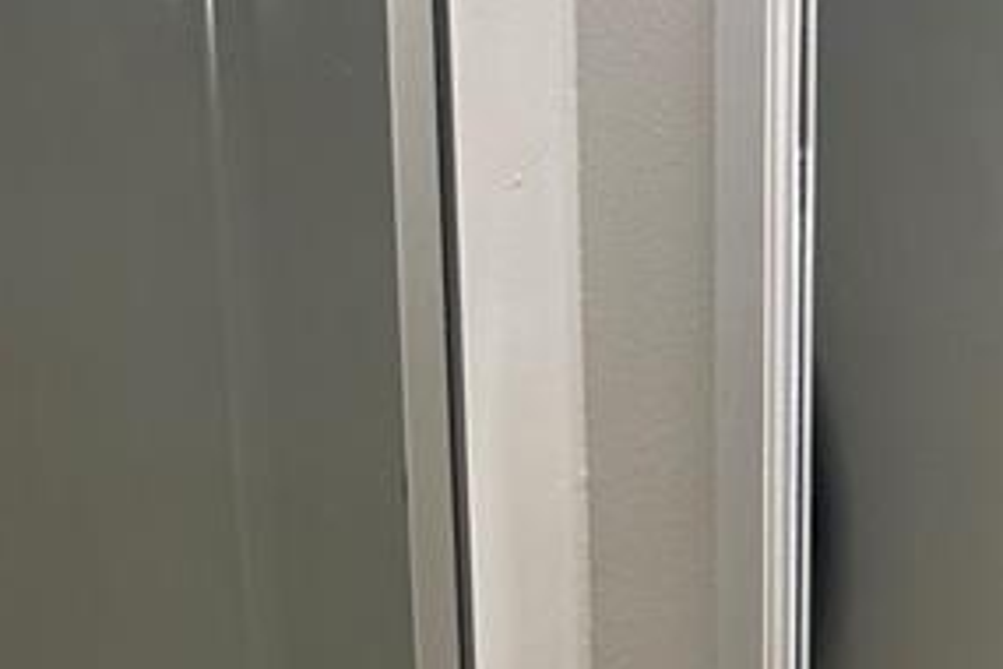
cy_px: 1518
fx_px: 2925
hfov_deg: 19.2
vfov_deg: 11.2
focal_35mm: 105
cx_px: 866
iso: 125
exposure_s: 1/120
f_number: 1.78
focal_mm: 6.86
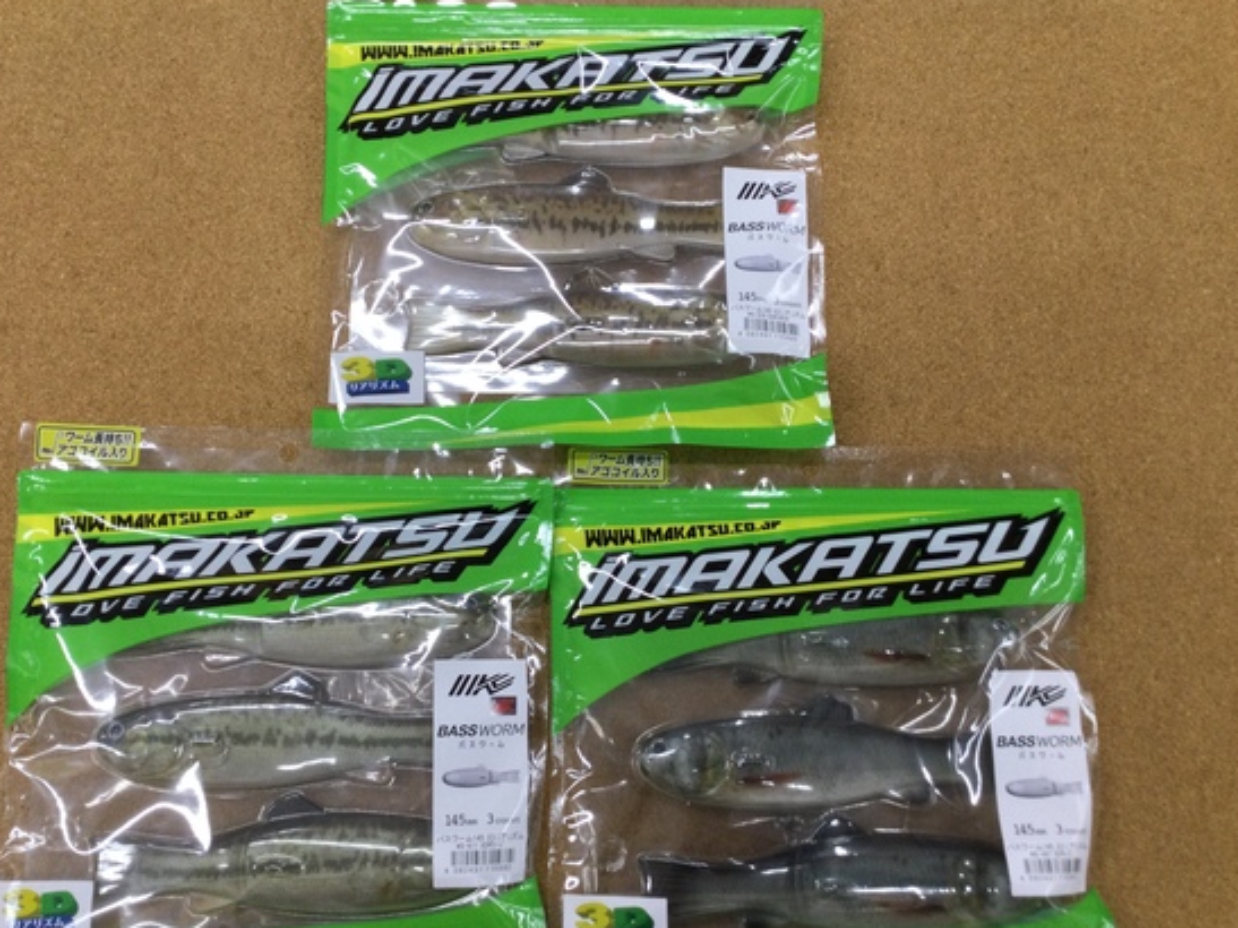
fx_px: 1216
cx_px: 575
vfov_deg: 41.8
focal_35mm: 34
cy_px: 469
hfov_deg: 53.9
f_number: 2.4
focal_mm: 3.3
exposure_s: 1/40
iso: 25
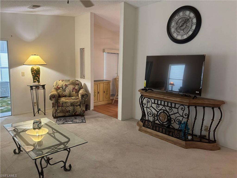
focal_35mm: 26
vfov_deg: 53.1
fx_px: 178
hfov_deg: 67.3
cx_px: 118
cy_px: 89
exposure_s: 1/60
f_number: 1.6
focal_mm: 5.96
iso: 320
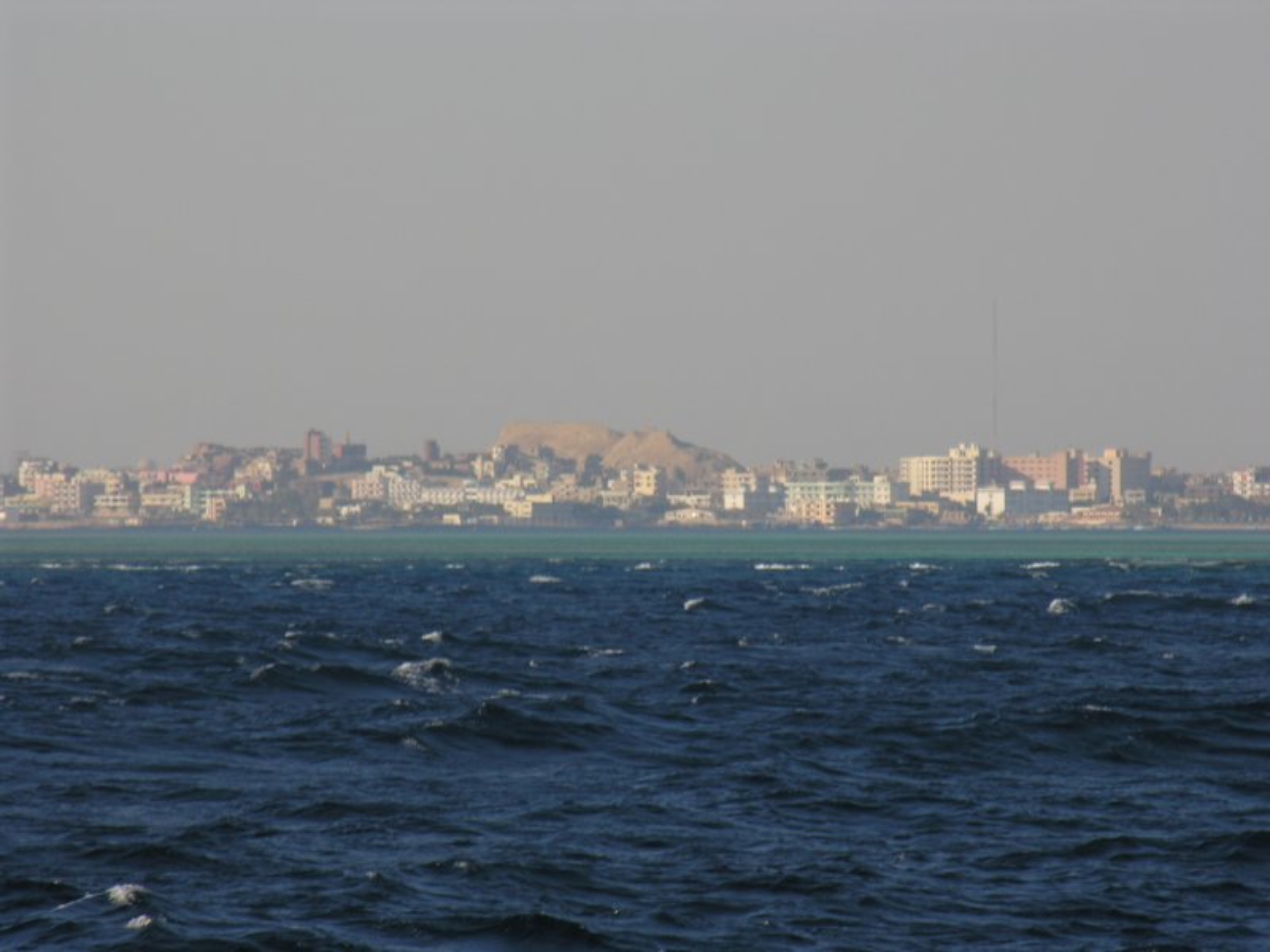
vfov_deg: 4.2
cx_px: 635
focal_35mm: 350
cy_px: 476
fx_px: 12841
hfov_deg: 5.7
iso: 50
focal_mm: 89
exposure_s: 1/274
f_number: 5.8
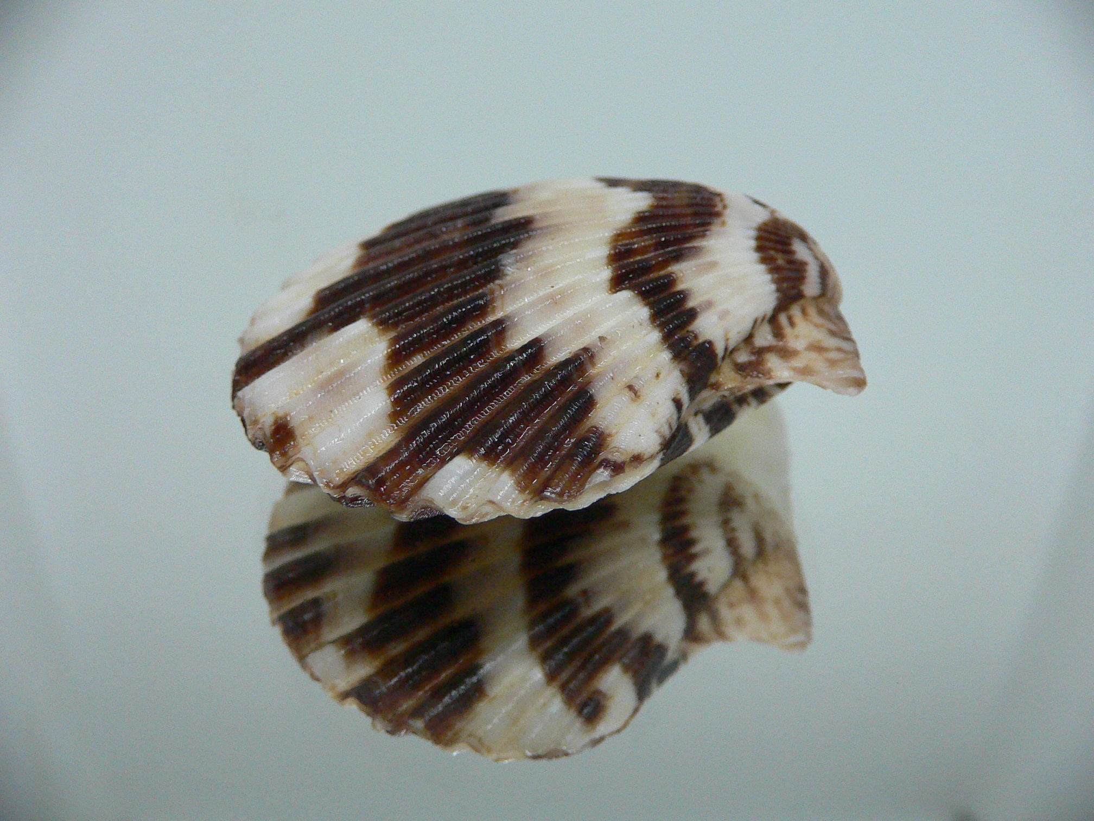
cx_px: 547
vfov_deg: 40.7
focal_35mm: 35
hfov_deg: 52.6
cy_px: 410
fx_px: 1106
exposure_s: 1/50
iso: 200
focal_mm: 4.6
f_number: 2.8
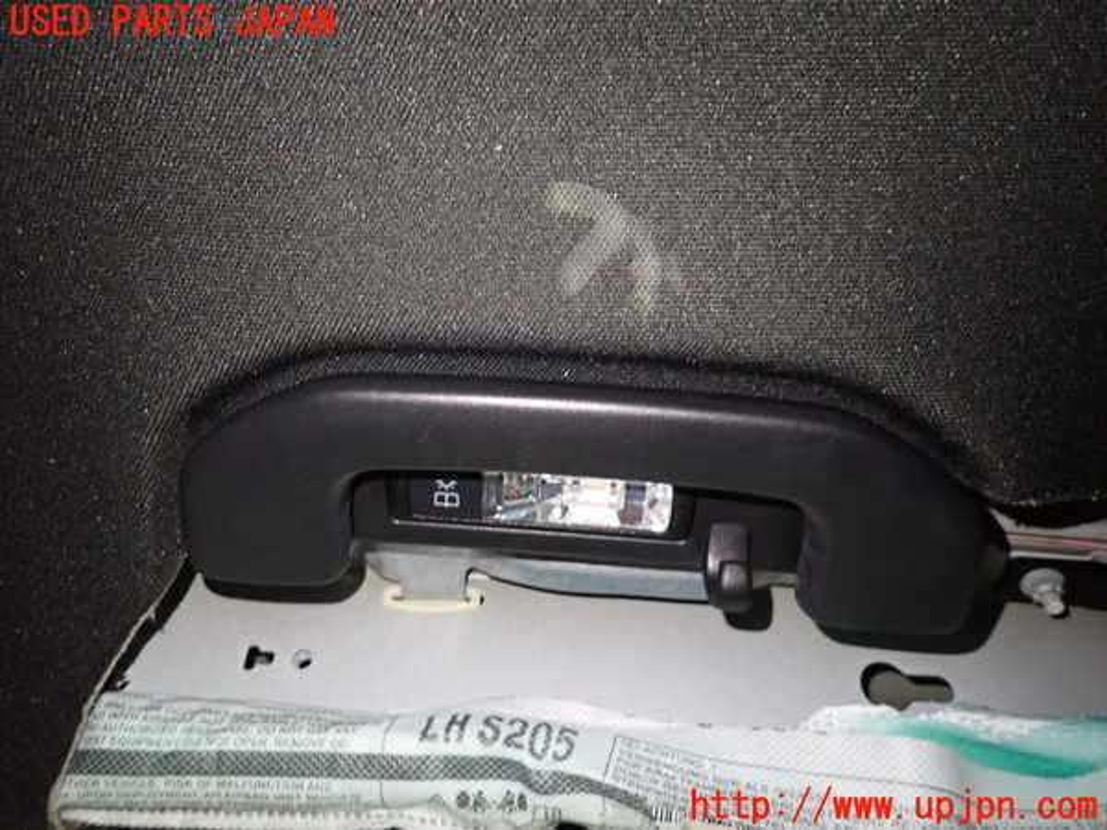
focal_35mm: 25
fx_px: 799
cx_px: 554
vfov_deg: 54.9
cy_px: 415
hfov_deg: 69.4
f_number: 2
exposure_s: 1/30
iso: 640
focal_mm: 4.5
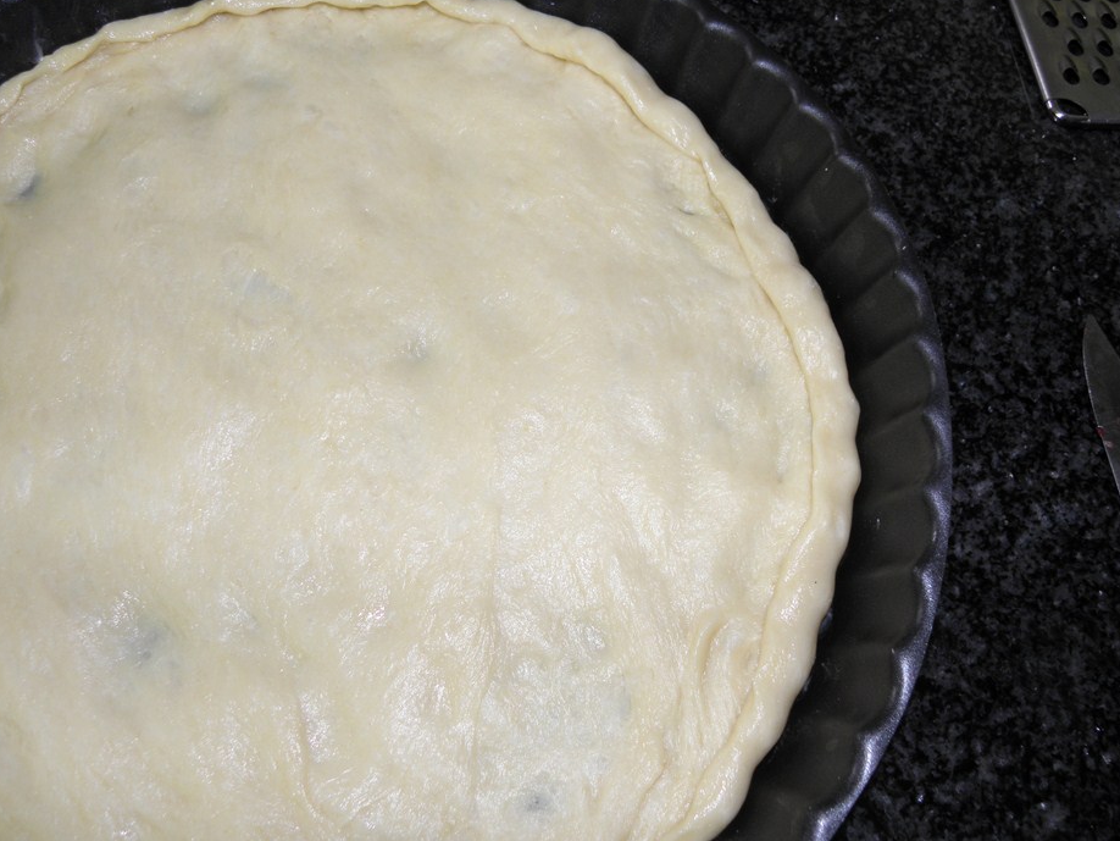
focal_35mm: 29
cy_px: 393
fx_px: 939
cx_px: 582
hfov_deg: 61.6
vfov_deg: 48.2
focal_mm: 4.6
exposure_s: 1/30
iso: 100
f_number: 2.8
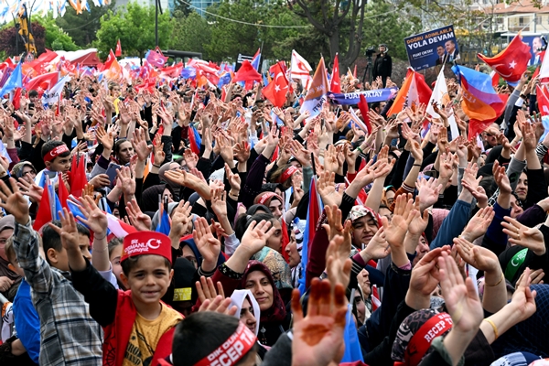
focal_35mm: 70
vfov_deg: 19.5
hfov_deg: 28.8
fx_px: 1067
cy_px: 183
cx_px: 274
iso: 800
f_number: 9
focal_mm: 70
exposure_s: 1/500
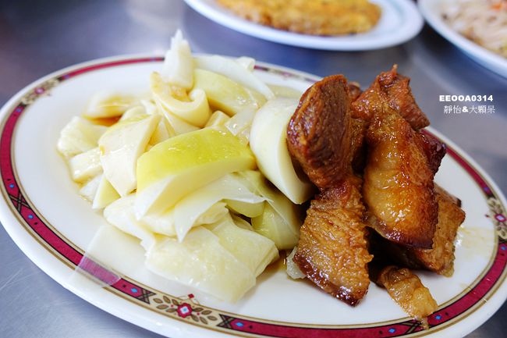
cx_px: 254
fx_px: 338
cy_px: 169
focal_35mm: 24
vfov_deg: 53.1
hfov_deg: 73.8
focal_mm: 8.8
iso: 125
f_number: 2.5
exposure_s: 1/30
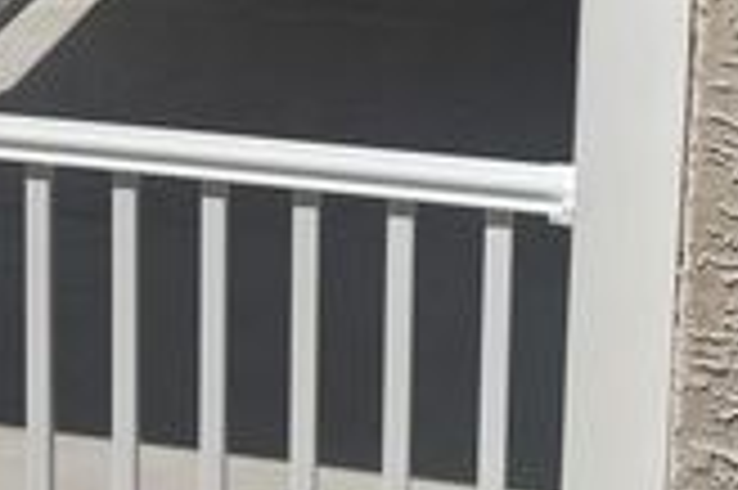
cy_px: -148
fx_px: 2027
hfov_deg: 19.6
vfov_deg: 13.3
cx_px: -104
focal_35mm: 99
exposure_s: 1/8403
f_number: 1.6
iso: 32
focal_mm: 4.2
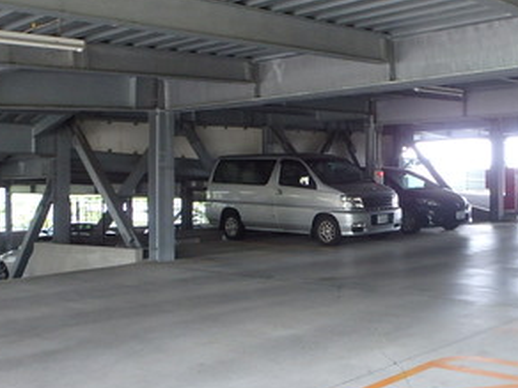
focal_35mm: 46
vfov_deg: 31.5
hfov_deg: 38.7
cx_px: 456
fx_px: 688
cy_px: 214
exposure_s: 1/30
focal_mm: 3.7
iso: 250
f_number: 3.5
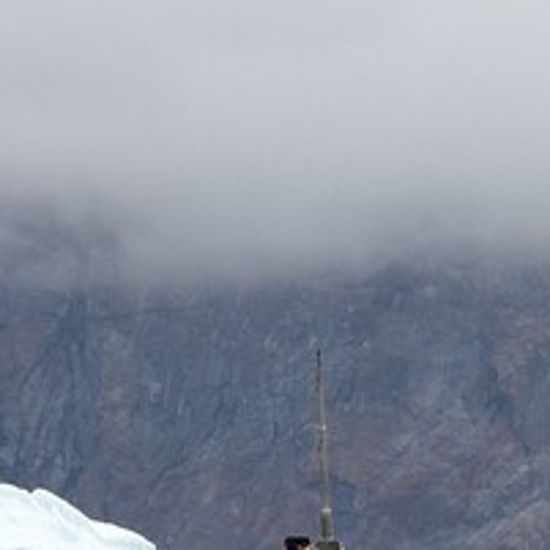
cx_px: 2140
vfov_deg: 1.9
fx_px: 16430
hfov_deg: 1.9
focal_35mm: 914
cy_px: 410
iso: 400
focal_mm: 135
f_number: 10
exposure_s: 1/320
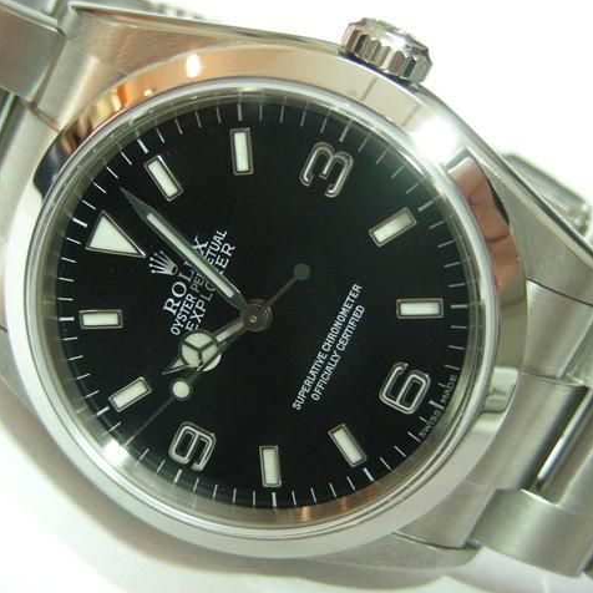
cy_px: 295
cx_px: 277
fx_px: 1337
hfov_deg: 25.0
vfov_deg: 25.0
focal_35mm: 69
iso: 200
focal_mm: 9.7
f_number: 3.5
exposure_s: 1/17
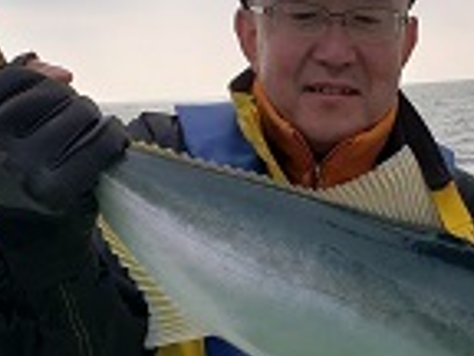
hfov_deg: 30.3
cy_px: 221
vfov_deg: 23.2
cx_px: 346
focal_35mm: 63
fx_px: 863
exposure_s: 1/701
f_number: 2.4
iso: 50
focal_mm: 4.3
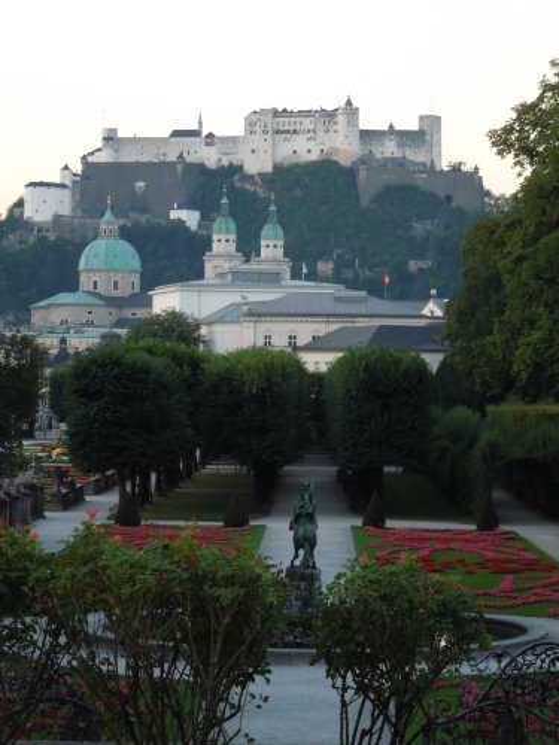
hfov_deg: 12.5
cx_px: 280
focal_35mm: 119
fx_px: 2562
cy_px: 372
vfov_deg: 16.6
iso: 320
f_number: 4.8
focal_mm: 21.5
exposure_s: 1/100
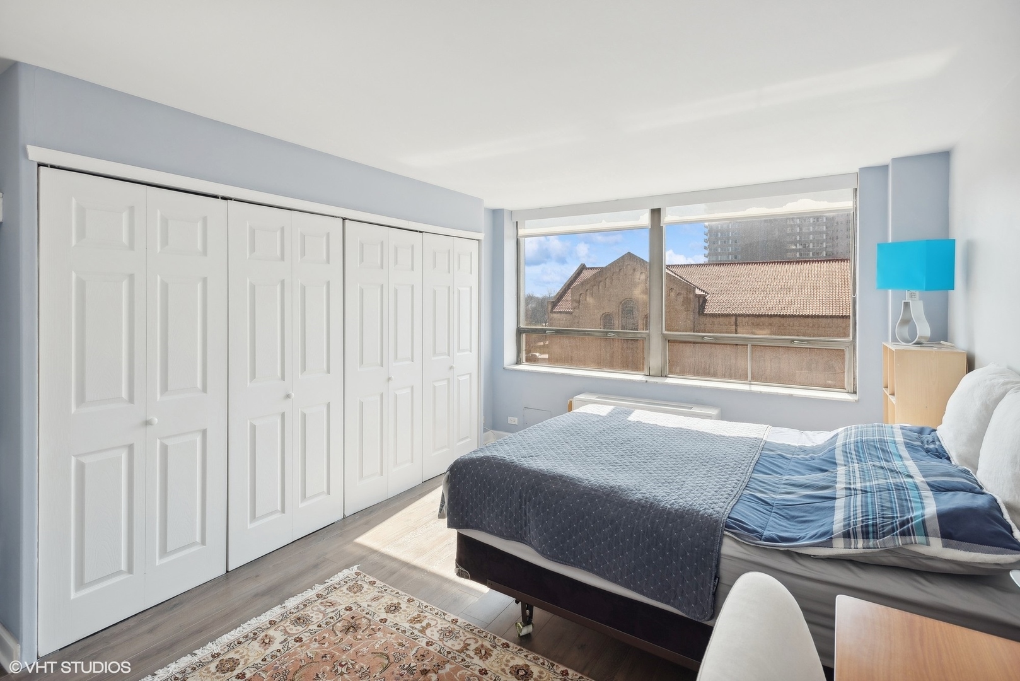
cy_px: 340
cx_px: 510
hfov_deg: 93.3
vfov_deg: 70.5
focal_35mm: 17
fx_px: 482
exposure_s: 1/200
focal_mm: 17
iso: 500
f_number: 8
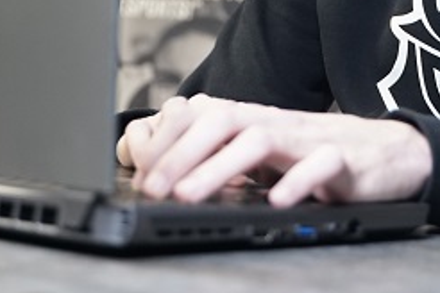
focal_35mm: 116
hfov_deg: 17.6
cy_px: -166
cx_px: 324
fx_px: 1418
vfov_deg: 11.3
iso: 2500
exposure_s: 1/200
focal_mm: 36
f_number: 2.8
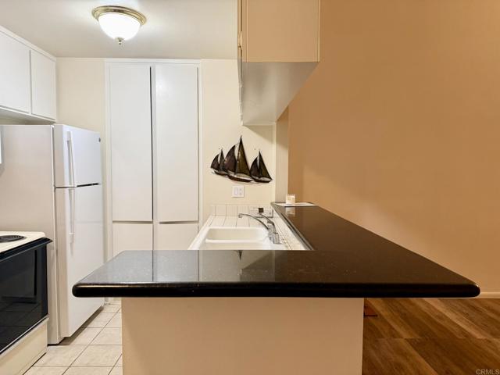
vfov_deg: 56.8
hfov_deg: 71.6
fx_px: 347
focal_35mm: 24
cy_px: 188
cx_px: 250
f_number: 1.78
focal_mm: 6.76
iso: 250
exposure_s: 1/60
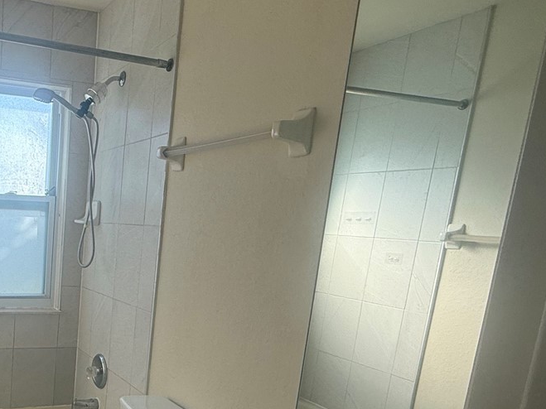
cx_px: 51
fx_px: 536
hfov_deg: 48.1
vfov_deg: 40.2
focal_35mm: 34
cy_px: 324
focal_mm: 2.22
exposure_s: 1/205
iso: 50
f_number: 2.2
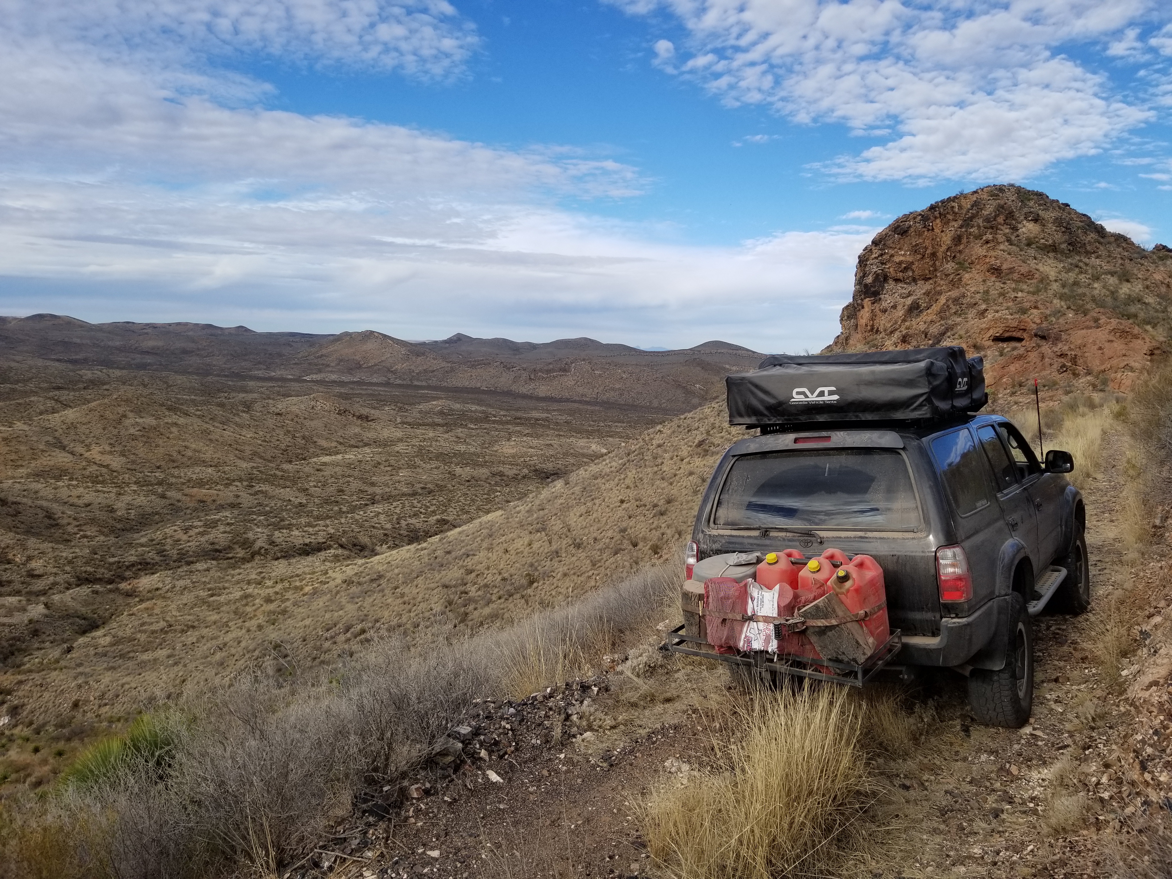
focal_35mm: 26
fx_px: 880
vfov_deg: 53.1
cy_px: 440
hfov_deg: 67.3
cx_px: 586
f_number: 1.7
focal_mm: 4.25
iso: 50
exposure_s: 1/2104
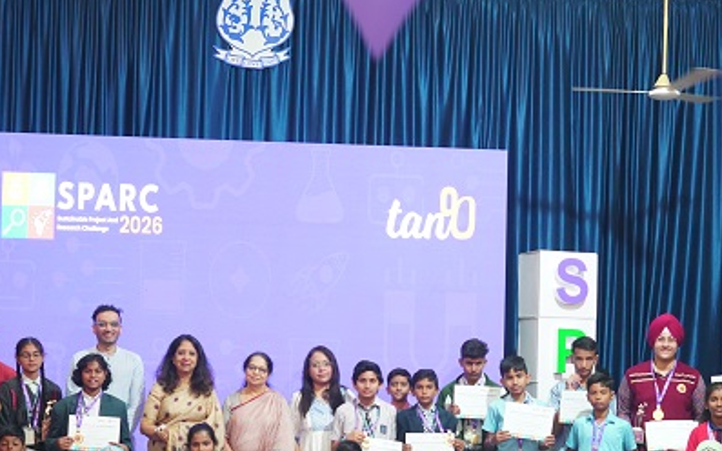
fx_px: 1515
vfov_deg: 16.8
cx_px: 358
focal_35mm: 77
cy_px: 355
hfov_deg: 26.8
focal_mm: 50
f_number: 5
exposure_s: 1/125
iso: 4000
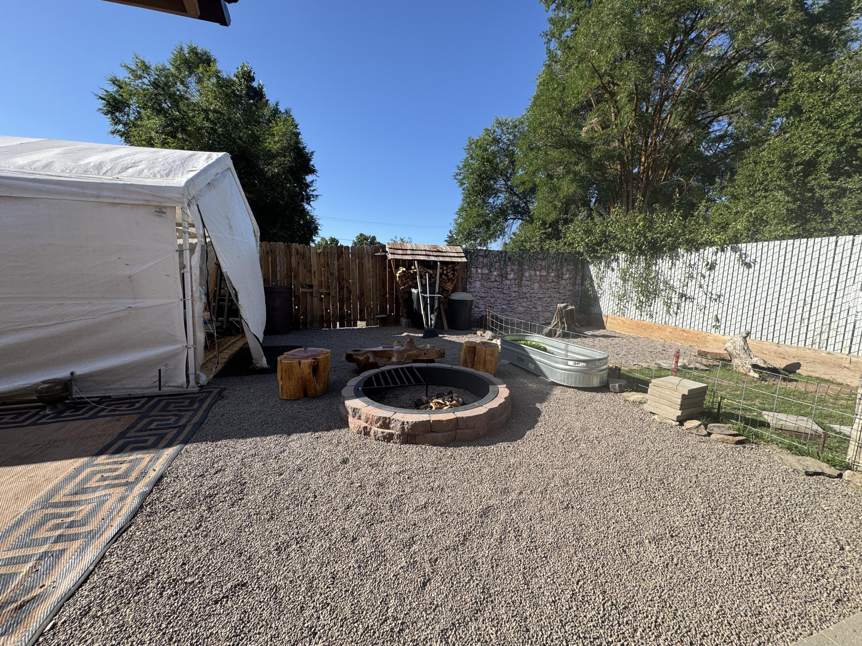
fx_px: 349
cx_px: 431
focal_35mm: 14
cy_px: 323
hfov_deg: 102.1
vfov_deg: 85.7
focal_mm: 2.22
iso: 50
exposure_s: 1/831
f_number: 2.2
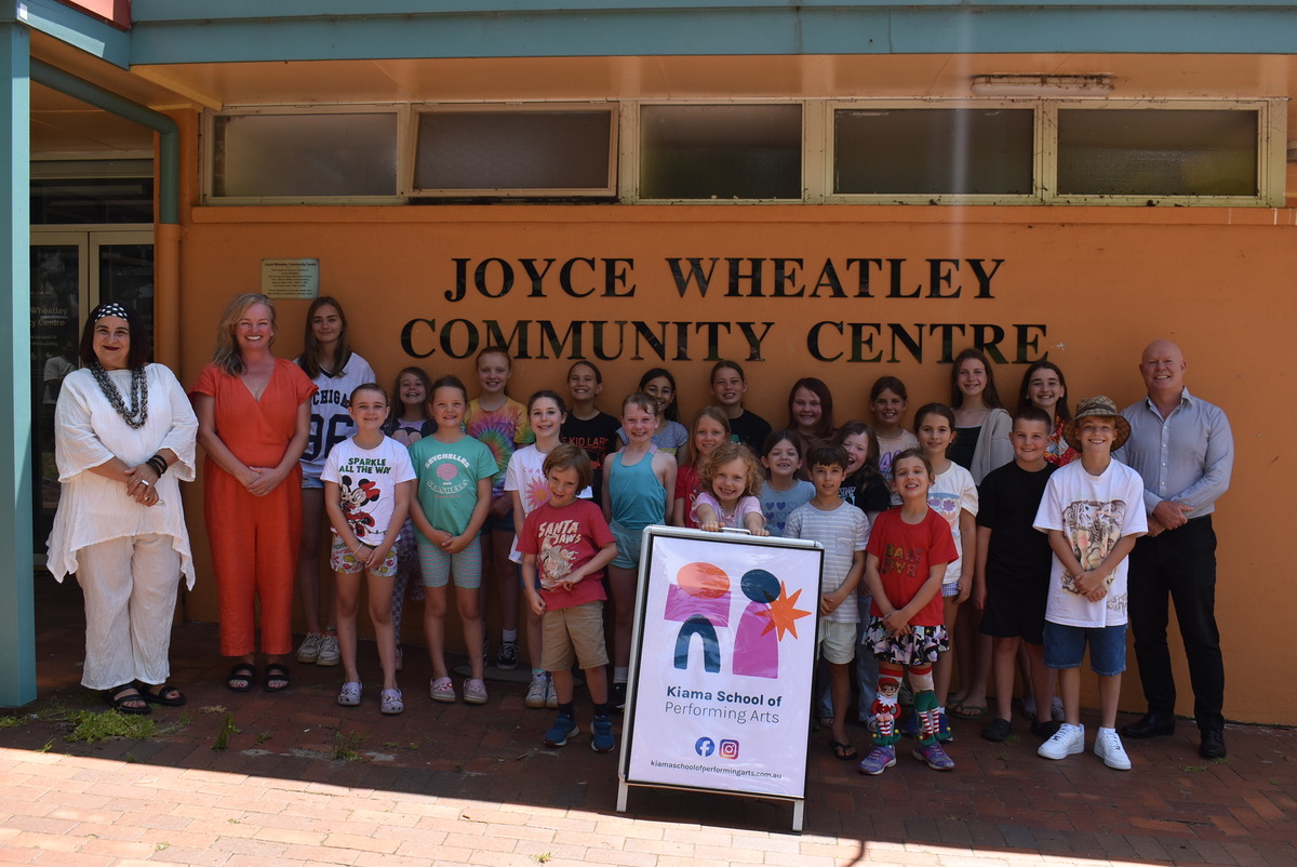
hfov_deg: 53.1
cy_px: 434
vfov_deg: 36.9
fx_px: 1298
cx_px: 648
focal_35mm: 36
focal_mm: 24
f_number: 7.1
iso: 200
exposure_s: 1/250
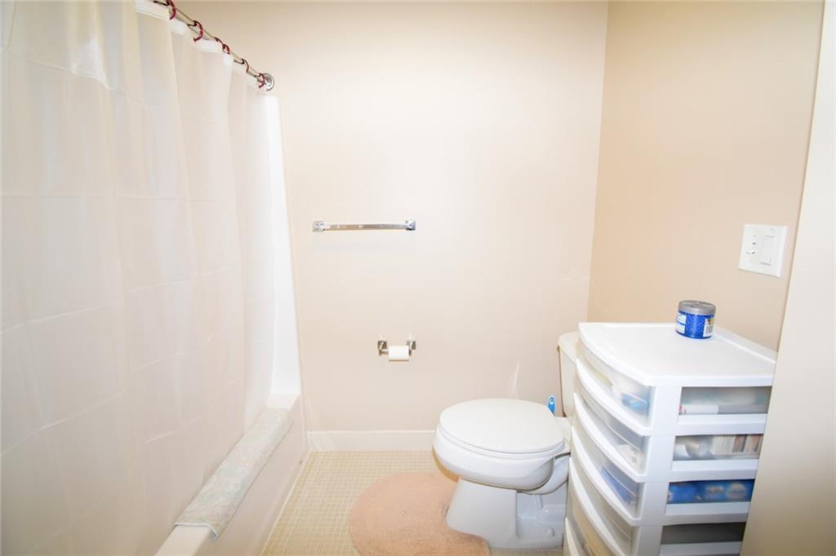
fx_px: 348
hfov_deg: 100.4
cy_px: 278
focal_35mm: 15
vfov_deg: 77.3
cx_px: 418
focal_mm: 10
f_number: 4.5
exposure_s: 1/60
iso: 800
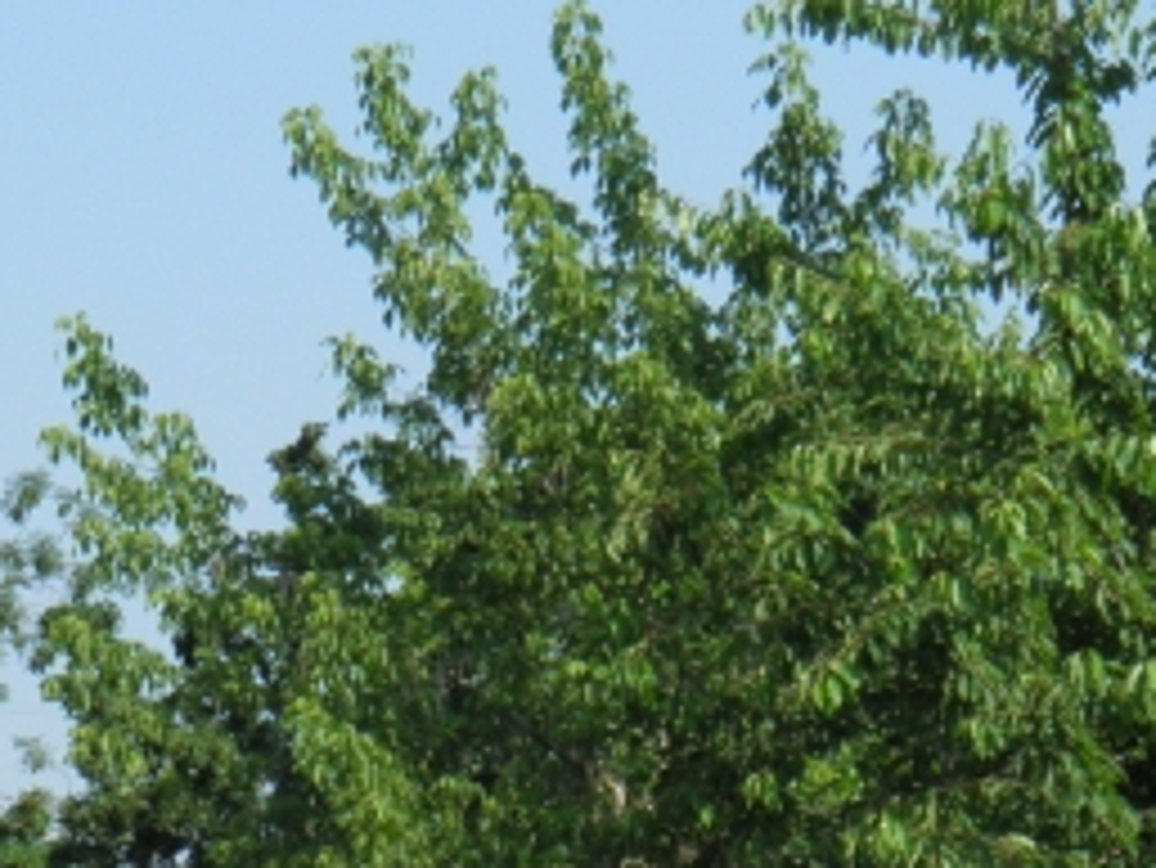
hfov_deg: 8.6
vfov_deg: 6.5
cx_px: -112
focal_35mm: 227
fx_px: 7584
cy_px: 1178
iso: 50
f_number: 3.9
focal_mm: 13.2
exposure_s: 1/500
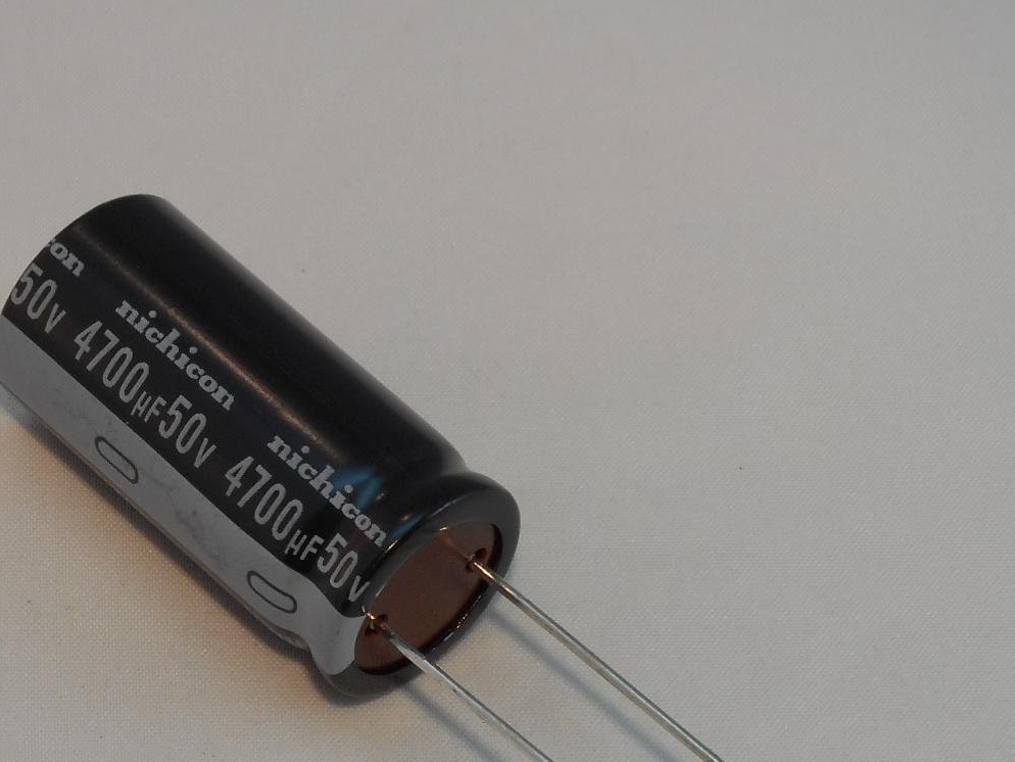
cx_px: 334
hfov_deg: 11.2
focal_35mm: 176
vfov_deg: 8.4
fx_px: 5162
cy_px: 541
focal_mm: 13.8
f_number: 5.5
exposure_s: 1/30
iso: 80
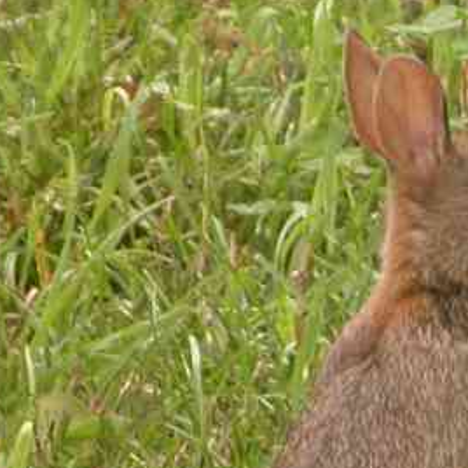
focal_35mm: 1181
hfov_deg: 1.5
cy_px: 466
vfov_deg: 1.5
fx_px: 18064
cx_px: 817
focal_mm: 71.2
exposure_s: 1/129
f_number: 4.2
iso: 100
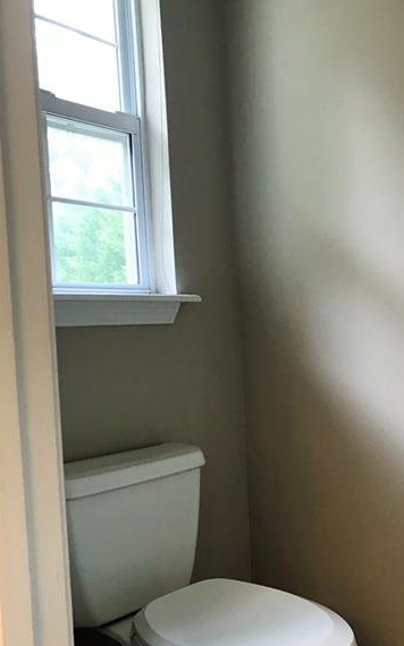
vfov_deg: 49.1
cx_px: 320
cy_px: 376
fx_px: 705
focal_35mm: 40
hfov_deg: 31.2
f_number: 1.8
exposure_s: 1/30
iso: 32
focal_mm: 3.99
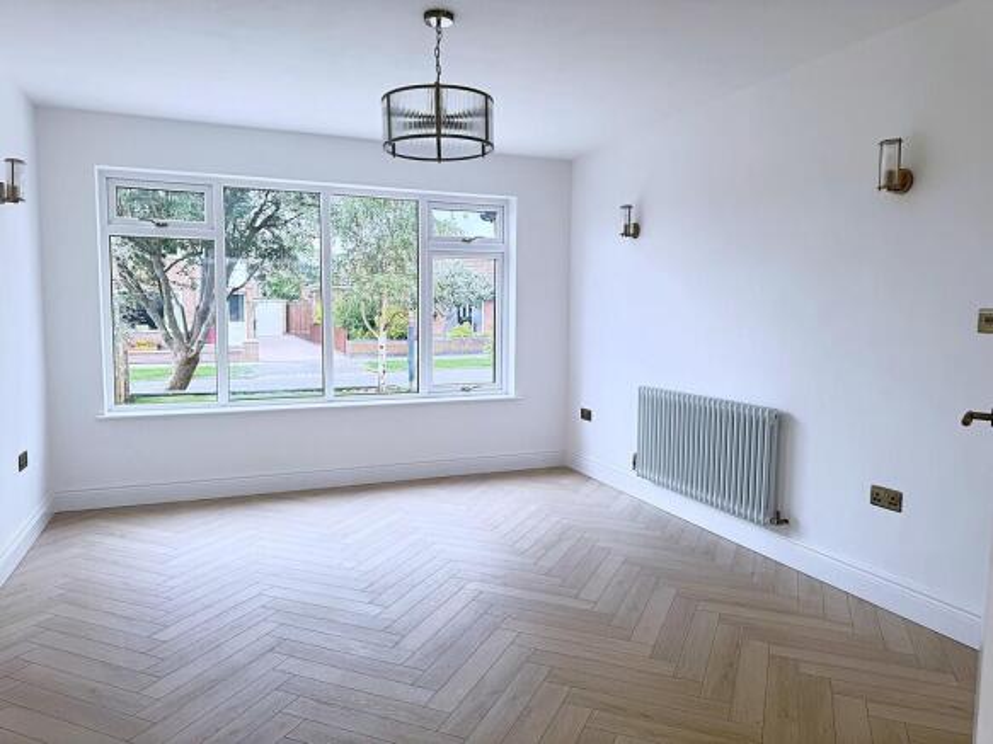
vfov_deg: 56.8
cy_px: 372
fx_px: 688
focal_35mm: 24
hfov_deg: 71.6
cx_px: 496
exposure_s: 1/228
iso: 80
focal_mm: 6.76
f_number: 1.78
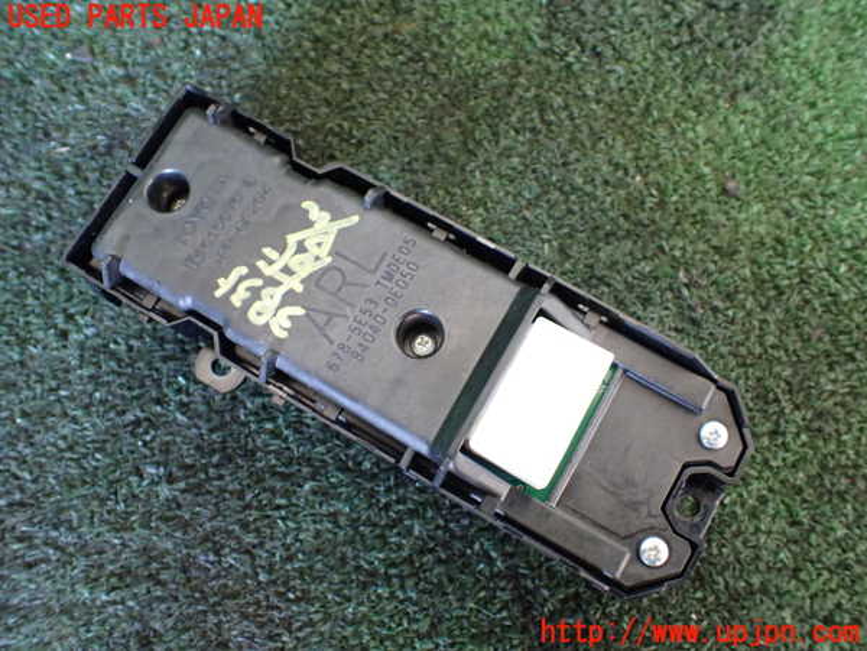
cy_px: 326
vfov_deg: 46.8
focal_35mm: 30
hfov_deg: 60.0
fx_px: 751
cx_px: 434
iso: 800
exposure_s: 1/40
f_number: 2.3
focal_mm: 5.4
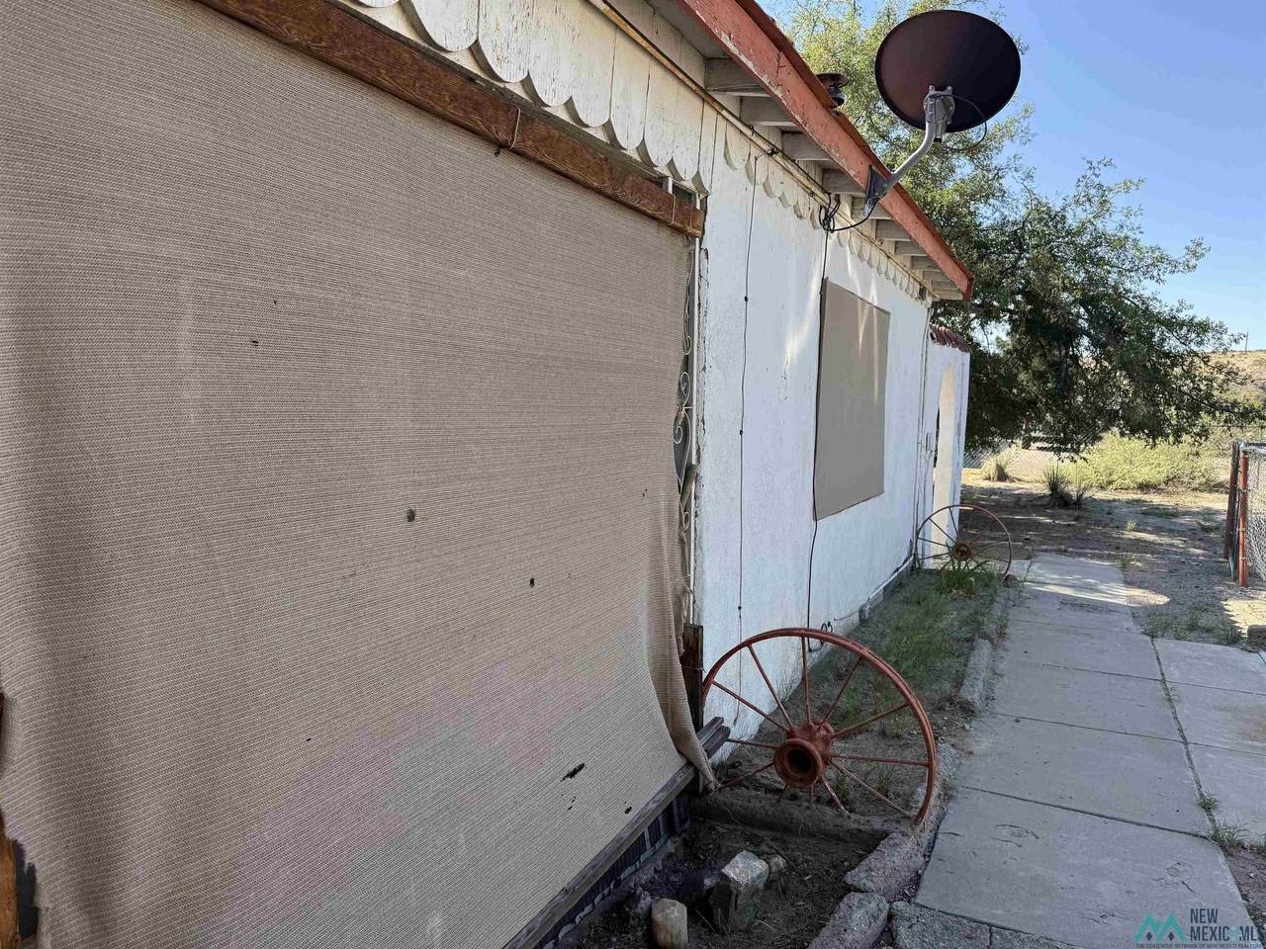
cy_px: 474
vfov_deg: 56.8
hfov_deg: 71.6
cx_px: 633
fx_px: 878
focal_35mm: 24
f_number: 1.78
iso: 80
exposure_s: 1/1094
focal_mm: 6.76
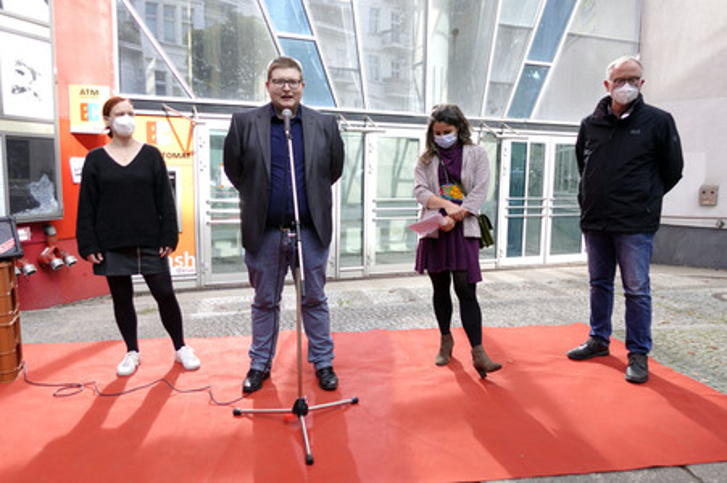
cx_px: 364
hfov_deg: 73.8
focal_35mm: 24
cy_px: 242
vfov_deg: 53.1
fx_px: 484
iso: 80
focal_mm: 9.4
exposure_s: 1/640
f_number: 1.8
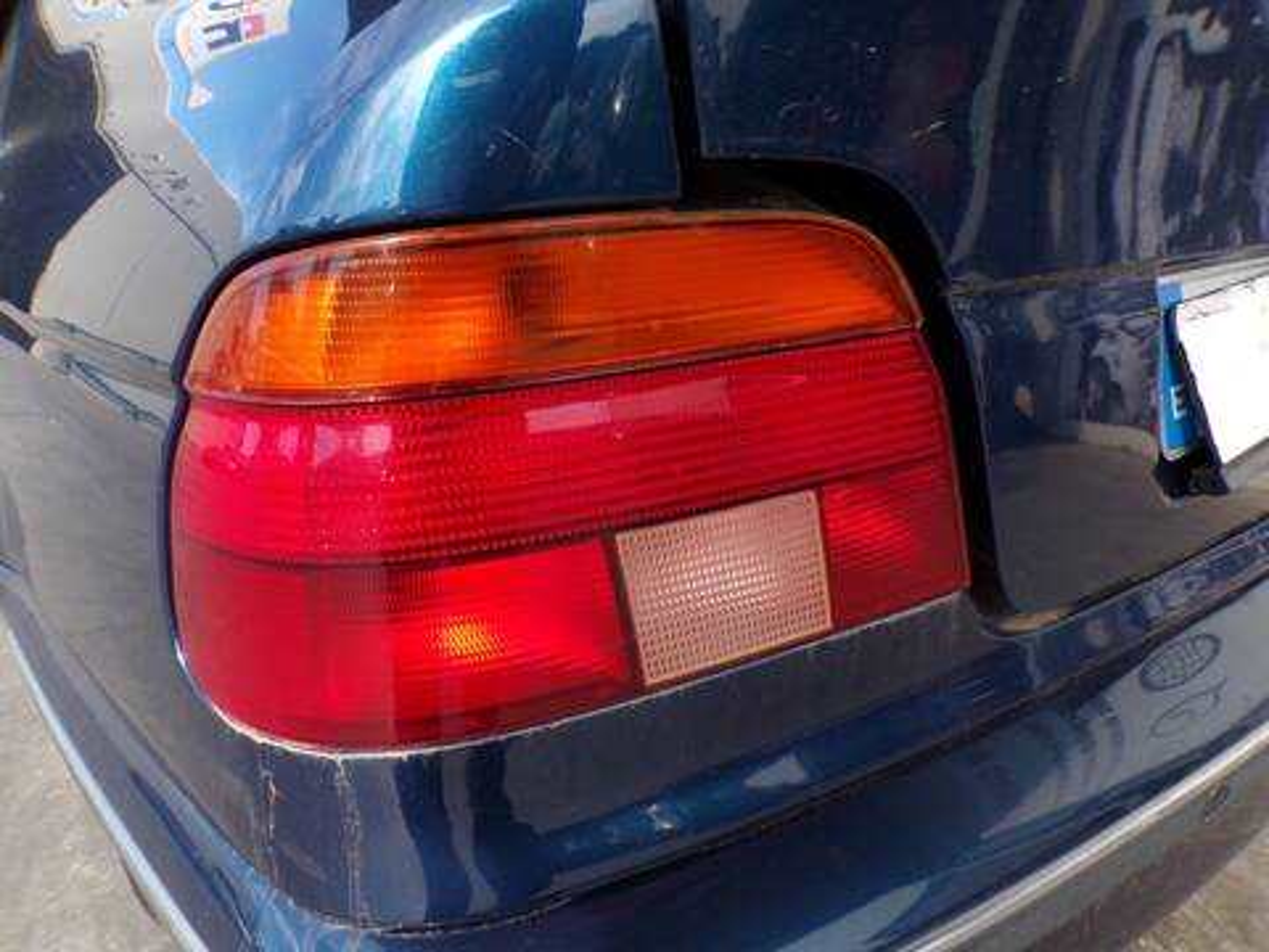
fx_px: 880
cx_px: 634
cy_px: 476
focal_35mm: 24
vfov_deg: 56.8
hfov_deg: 71.6
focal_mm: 4.3
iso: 100
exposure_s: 1/120
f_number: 4.4
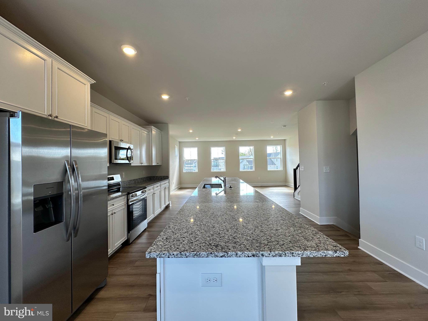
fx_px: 173
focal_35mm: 14
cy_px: 160
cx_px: 214
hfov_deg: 102.1
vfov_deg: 85.7
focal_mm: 2.22
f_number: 2.2
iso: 50
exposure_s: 1/120
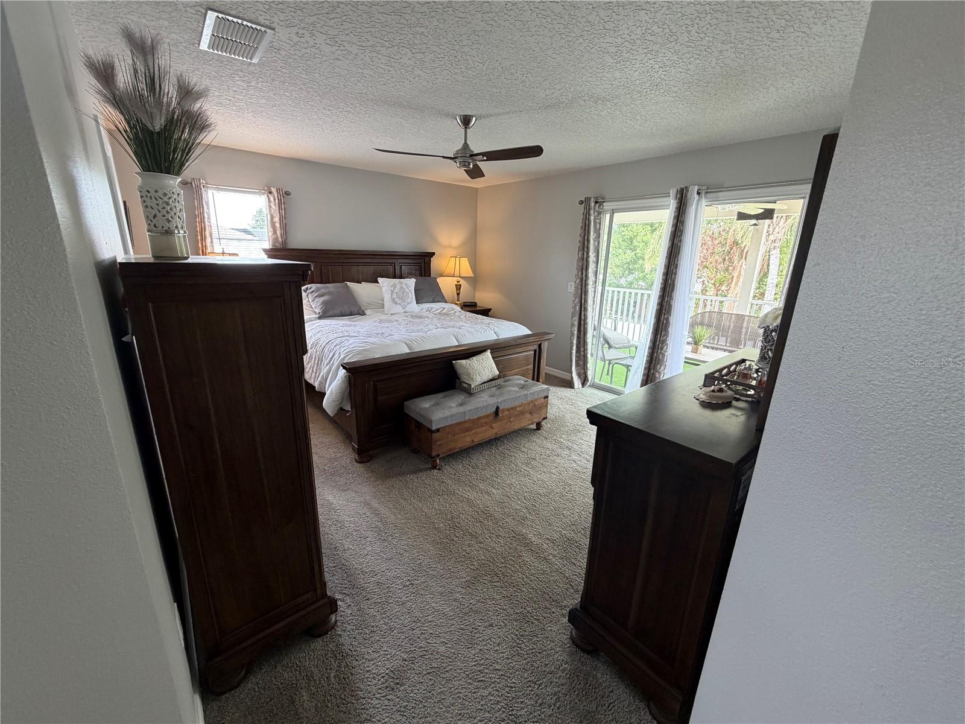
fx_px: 390
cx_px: 482
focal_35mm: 14
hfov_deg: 102.1
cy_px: 362
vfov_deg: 85.7
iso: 160
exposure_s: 1/60
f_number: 2.2
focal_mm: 2.22
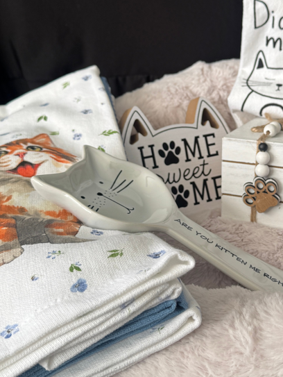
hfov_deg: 27.1
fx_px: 577
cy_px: 140
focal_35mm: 53
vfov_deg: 35.9
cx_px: 220
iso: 50
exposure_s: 1/123
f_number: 1.78
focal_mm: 6.76
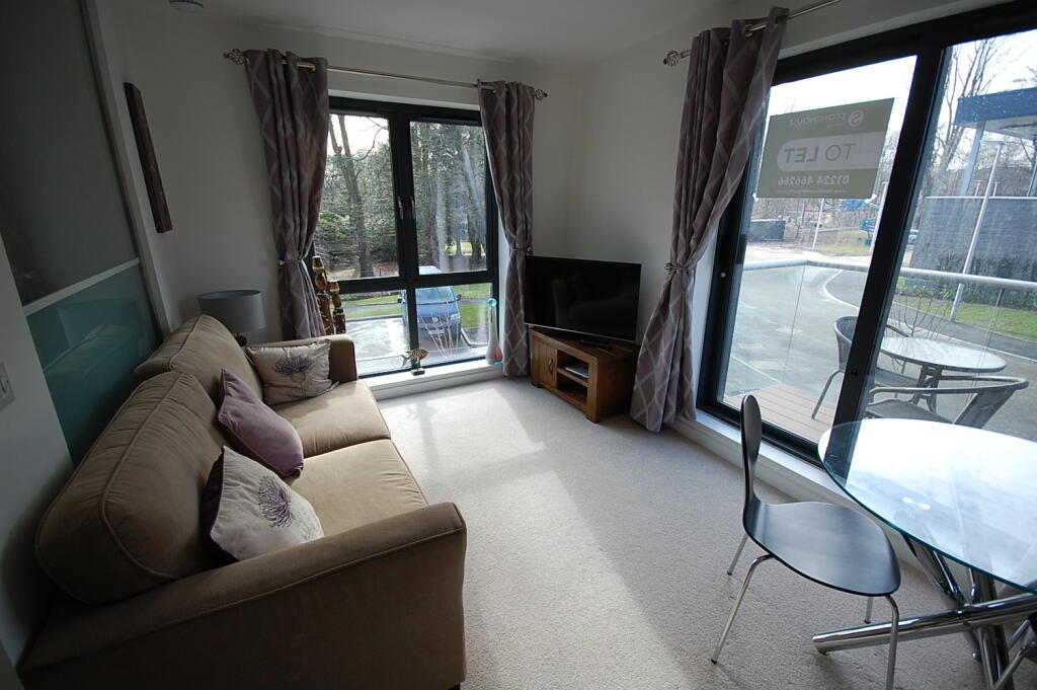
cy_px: 345
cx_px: 518
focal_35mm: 15
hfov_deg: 100.4
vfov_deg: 77.2
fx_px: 432
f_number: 5.6
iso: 320
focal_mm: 10
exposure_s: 1/125
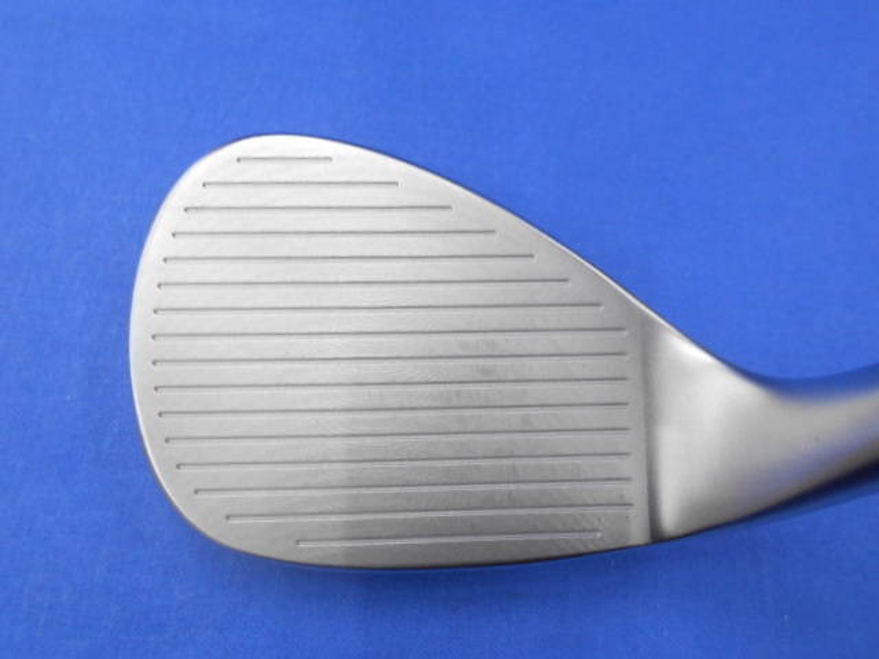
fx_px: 660
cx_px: 440
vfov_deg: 53.1
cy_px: 330
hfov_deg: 67.3
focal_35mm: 26
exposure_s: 1/30
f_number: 3.2
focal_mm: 4.6
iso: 200
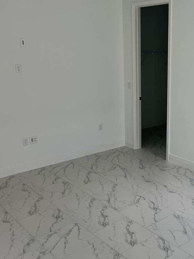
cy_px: 120
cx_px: 154
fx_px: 314
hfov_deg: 33.4
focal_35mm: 42
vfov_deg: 44.8
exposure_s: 1/380
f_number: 1.5
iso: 50
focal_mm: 5.7
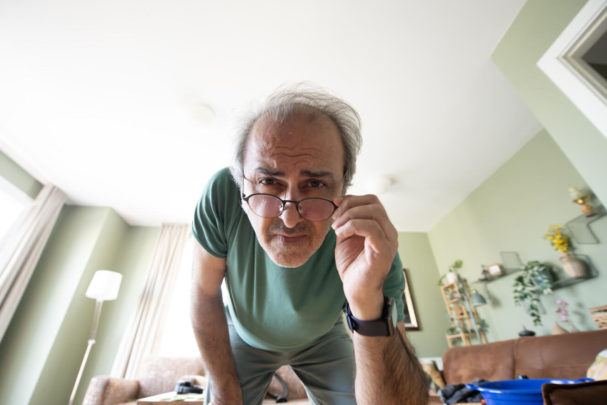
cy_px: 203
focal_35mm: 16
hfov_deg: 96.7
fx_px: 270
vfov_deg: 73.8
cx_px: 300
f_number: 3.5
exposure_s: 1/80
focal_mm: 15
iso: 800
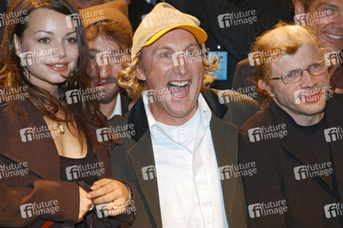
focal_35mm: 117
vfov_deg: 11.7
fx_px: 1114
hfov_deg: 17.5
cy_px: 114
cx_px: 172
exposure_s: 1/60
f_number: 6.3
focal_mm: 78
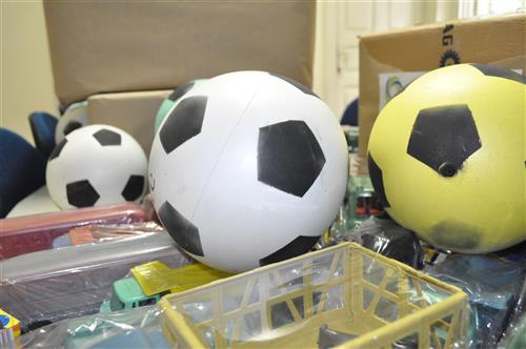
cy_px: 174
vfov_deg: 43.5
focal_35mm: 30
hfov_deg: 62.0
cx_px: 263
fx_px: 438
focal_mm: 20
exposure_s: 1/60
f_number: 5.6
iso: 3200
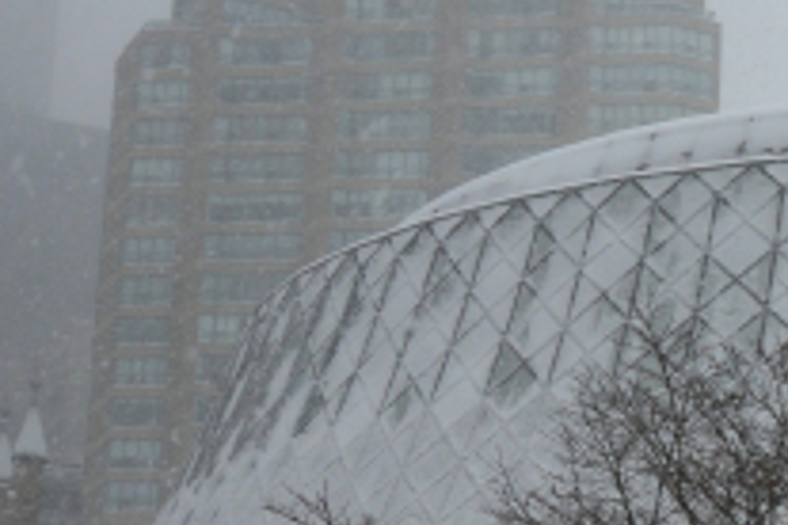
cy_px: 445
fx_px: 2429
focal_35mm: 111
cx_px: 1171
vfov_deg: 12.3
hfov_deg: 16.8
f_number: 6.3
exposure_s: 1/320
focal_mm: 18
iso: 200
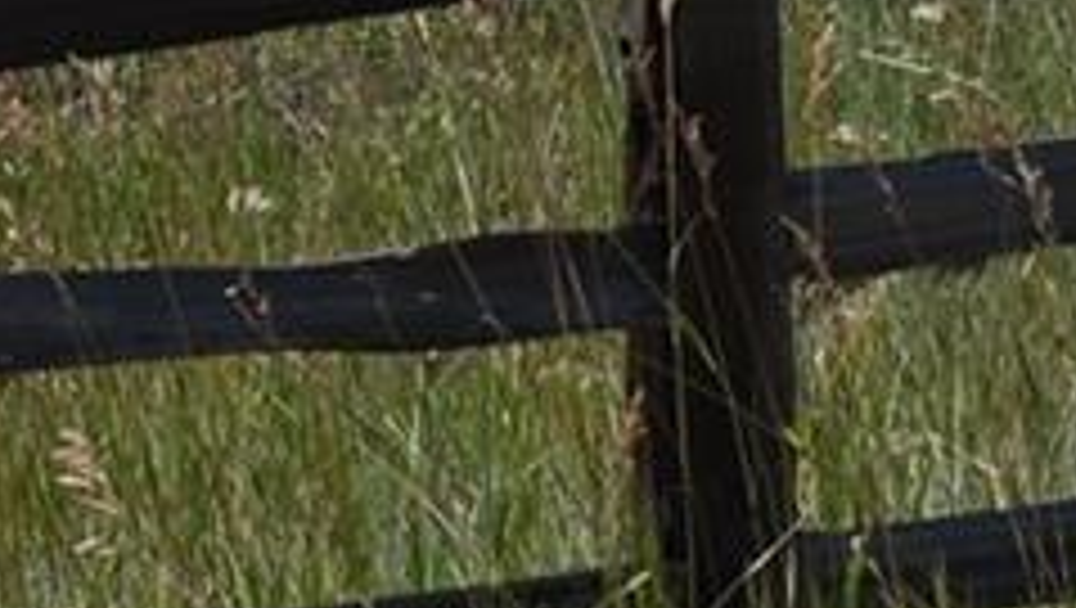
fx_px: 7597
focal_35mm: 266
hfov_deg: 8.0
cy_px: -1106
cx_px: -387
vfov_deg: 4.4
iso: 100
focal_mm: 38
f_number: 7.1
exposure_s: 1/400
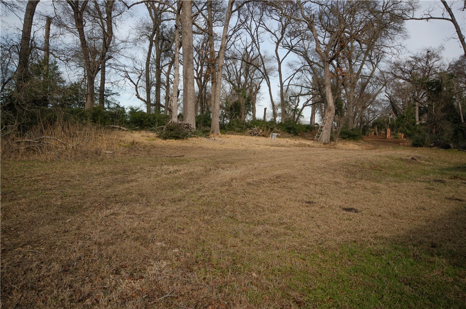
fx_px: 387
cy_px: 154
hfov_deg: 62.0
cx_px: 233
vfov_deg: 43.4
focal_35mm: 30
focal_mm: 20
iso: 100
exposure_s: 1/640
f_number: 8
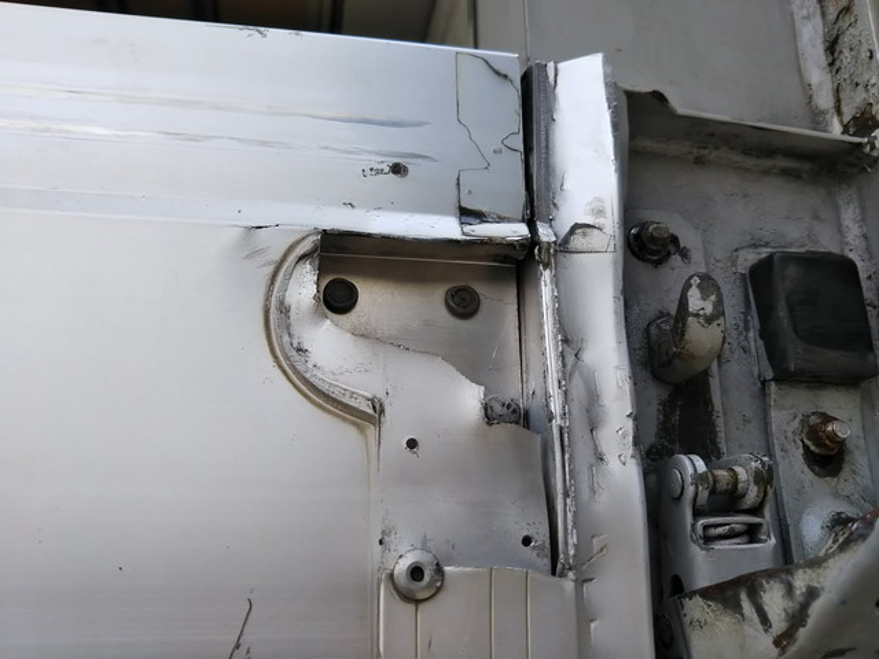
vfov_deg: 46.8
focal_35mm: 30
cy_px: 330
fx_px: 762
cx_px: 440
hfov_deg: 60.0
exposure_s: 1/328
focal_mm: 4
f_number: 2.2
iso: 20
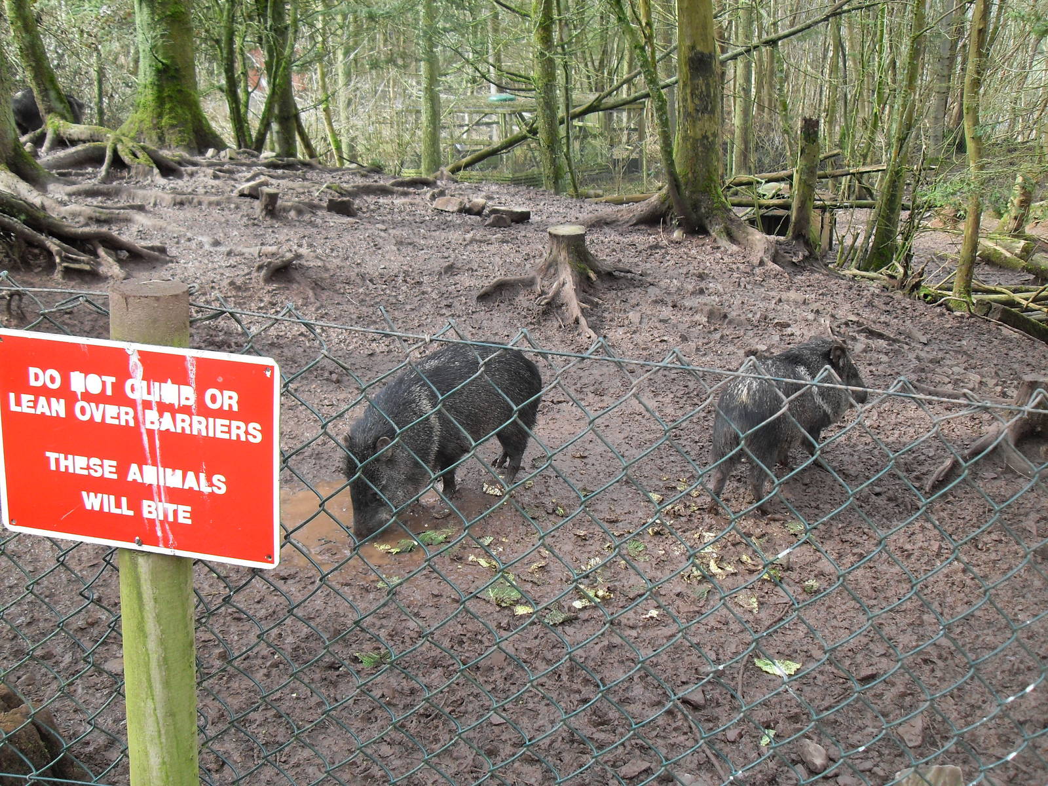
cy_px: 393
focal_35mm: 37
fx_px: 1120
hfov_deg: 50.1
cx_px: 524
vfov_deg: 38.7
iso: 80
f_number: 2.8
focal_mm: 6.3
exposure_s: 1/90
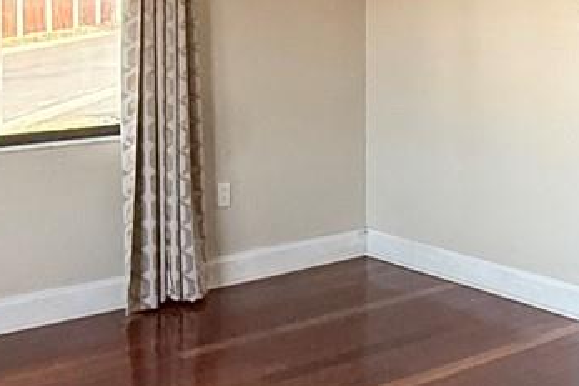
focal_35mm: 67
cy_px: 10
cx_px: 324
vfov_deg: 19.8
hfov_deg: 30.0
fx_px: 1077
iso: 500
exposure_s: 1/120
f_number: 2.2
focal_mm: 2.22
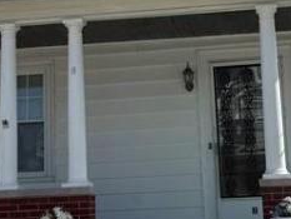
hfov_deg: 19.8
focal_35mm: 99
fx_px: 833
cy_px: 46
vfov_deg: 14.9
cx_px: 155
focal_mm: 6.76
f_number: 1.78
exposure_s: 1/6173
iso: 80
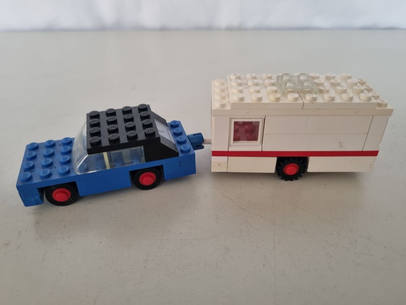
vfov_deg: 53.1
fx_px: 305
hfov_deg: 67.3
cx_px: 203
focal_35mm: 26
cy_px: 152
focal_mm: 5.4
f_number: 1.8
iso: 320
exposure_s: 1/100
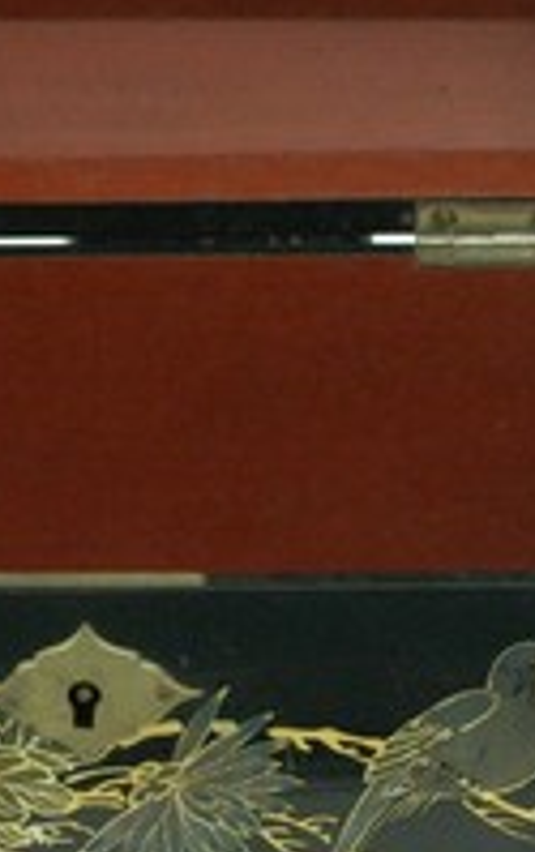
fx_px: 6834
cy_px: 276
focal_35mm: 294
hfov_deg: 4.5
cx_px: 9
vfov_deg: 7.1
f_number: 8
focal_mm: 60
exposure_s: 1/10
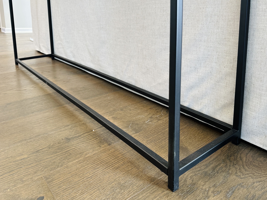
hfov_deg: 71.6
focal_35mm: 24
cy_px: 100
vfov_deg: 56.8
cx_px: 134
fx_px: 185
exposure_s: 1/60
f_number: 1.78
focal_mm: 6.86
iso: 125
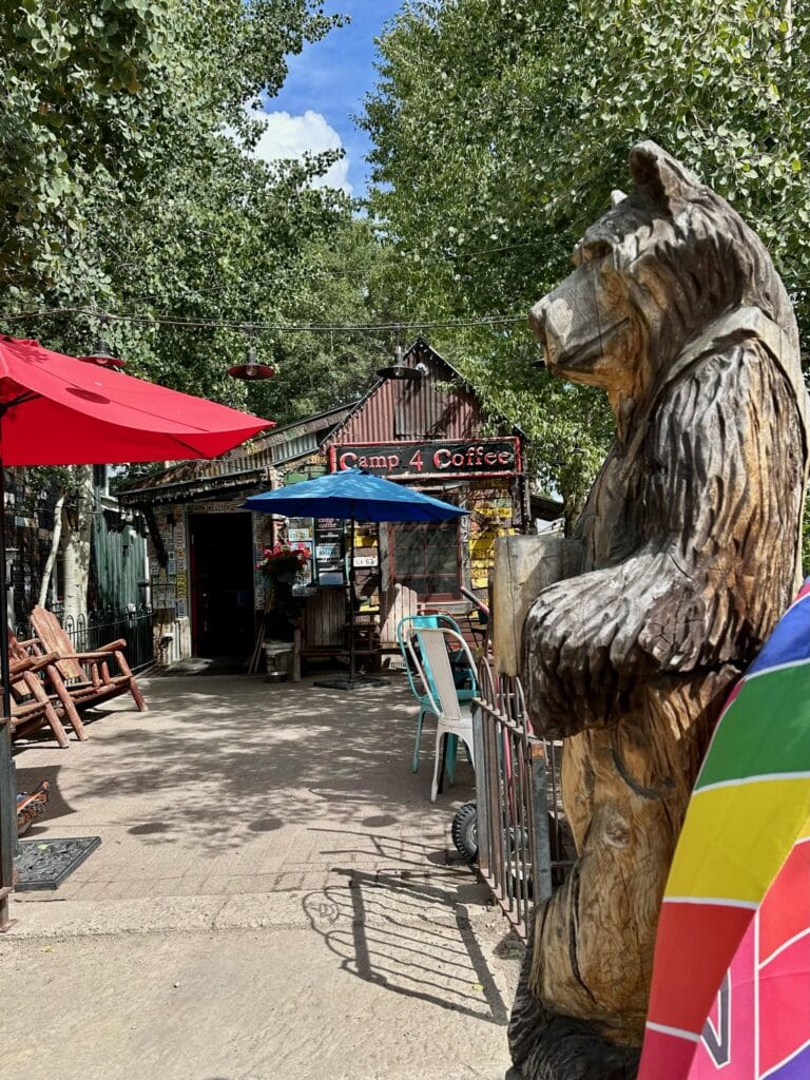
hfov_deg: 56.8
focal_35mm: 24
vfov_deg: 71.6
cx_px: 405
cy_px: 540
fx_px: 749
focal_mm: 6.86
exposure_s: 1/1988
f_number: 1.78
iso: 80
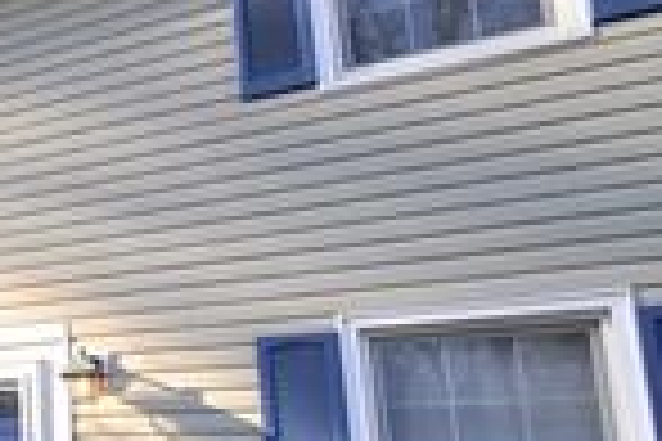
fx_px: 938
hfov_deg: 26.7
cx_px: -351
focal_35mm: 51
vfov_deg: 26.3
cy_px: 292
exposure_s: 1/200
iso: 200
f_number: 7.1
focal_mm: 10
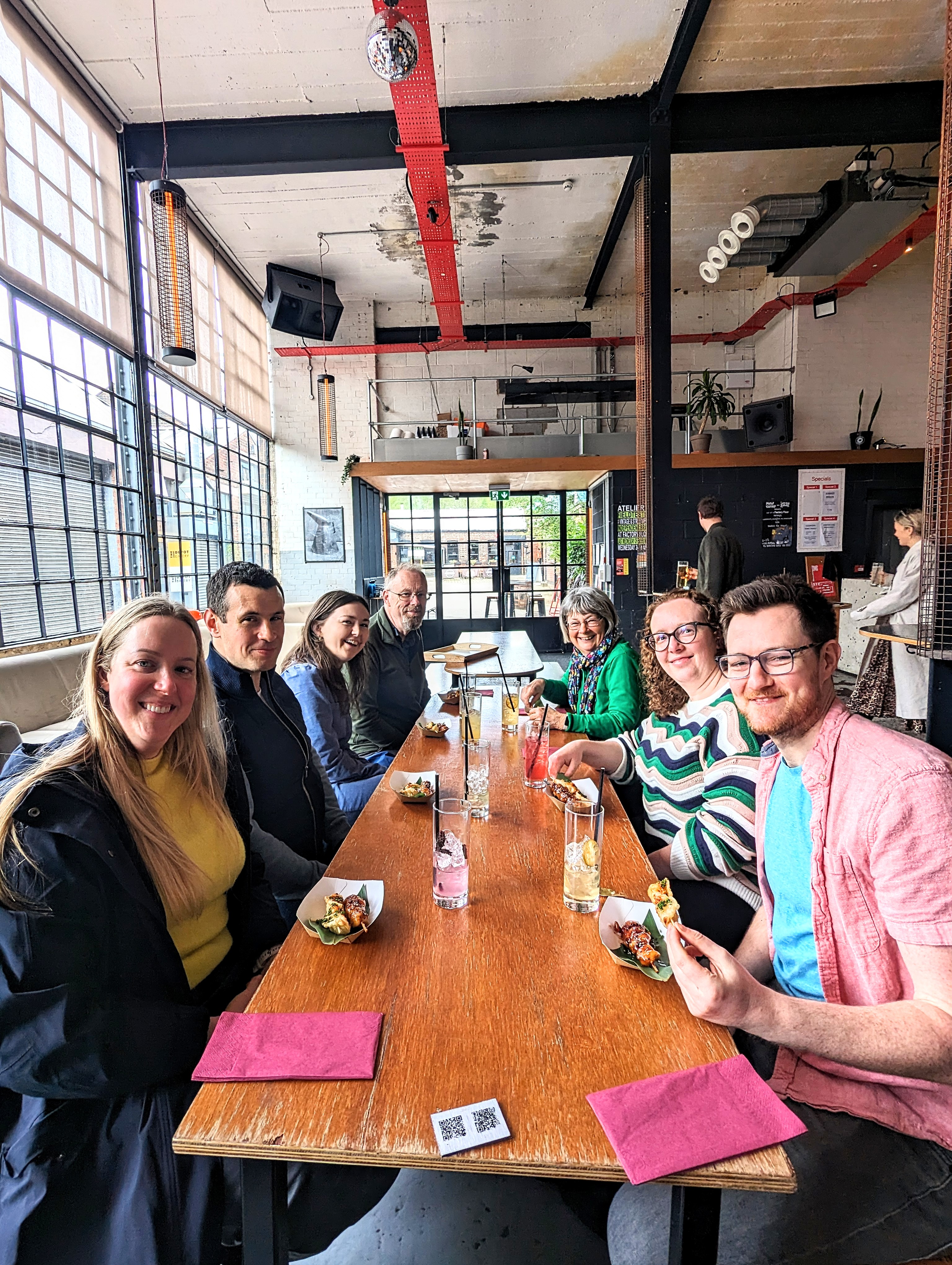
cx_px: 476
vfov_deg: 94.4
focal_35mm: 16
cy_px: 632
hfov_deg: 78.2
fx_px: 585
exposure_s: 1/129
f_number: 2.2
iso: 44
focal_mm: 2.35
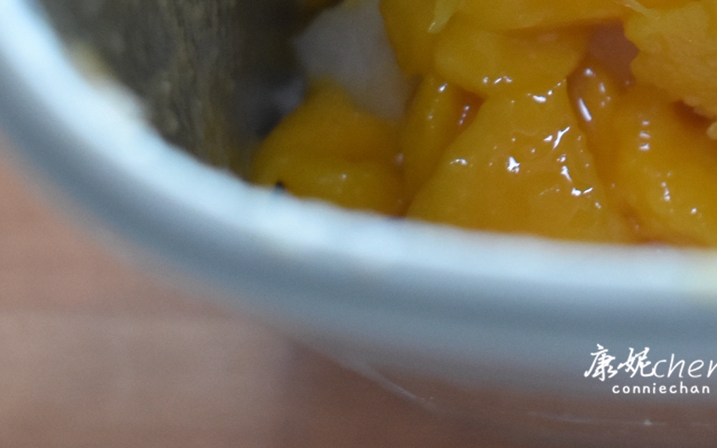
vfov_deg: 8.3
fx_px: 3010
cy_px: -253
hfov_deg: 13.4
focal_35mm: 154
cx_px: 673
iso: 1250
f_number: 5
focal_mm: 32
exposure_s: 1/50
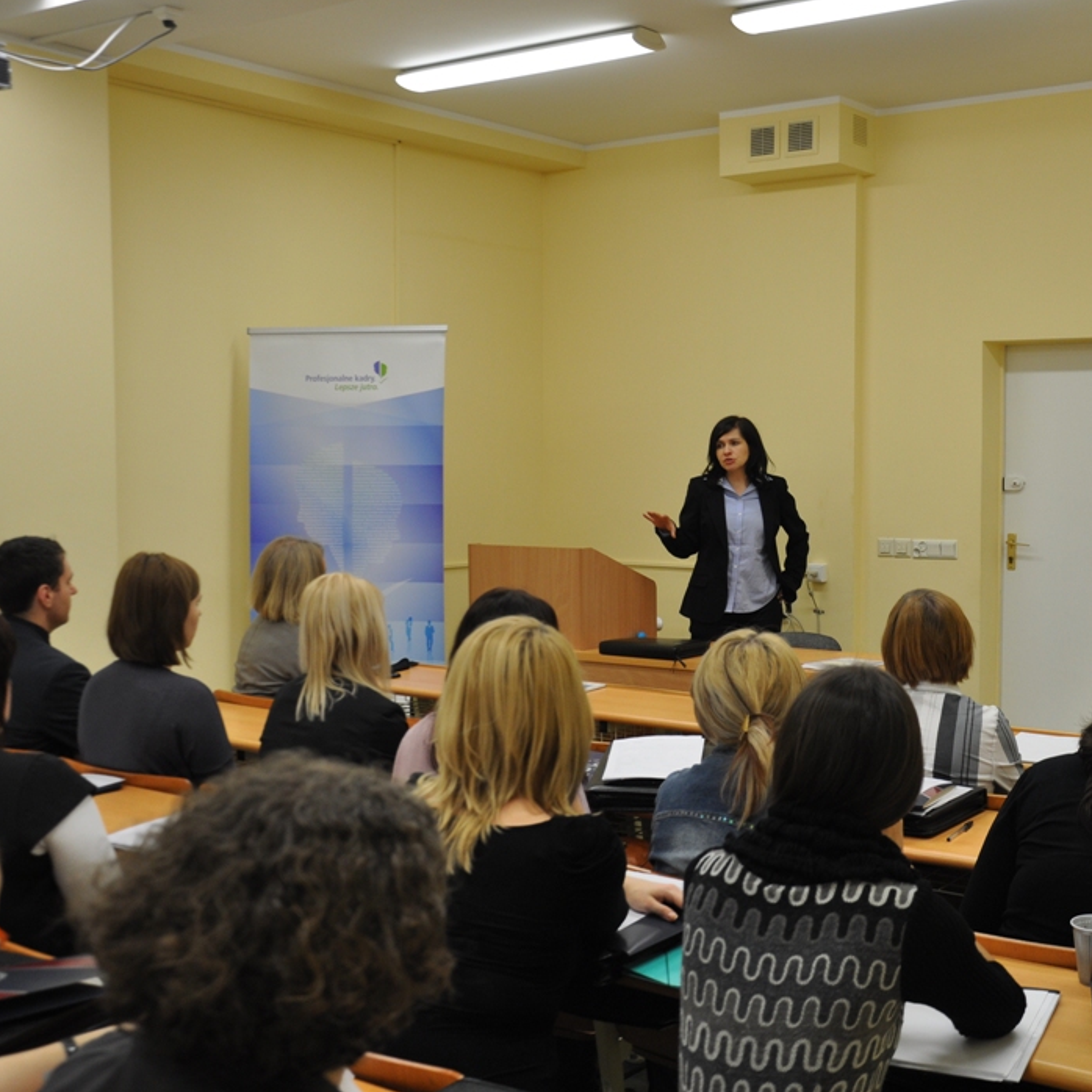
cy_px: 537
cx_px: 723
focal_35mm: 43
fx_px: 1535
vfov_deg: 39.2
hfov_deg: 38.7
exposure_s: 1/60
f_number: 4
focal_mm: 22
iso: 450
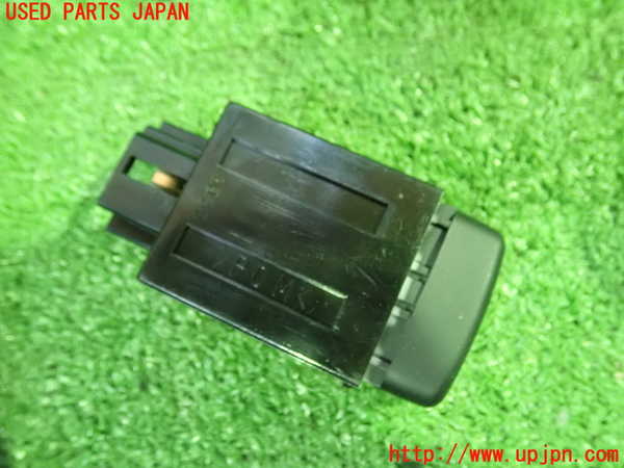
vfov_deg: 46.8
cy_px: 234
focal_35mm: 30
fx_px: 541
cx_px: 312
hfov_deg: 60.0
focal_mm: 5.5
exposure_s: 1/30
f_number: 2.3
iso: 1600
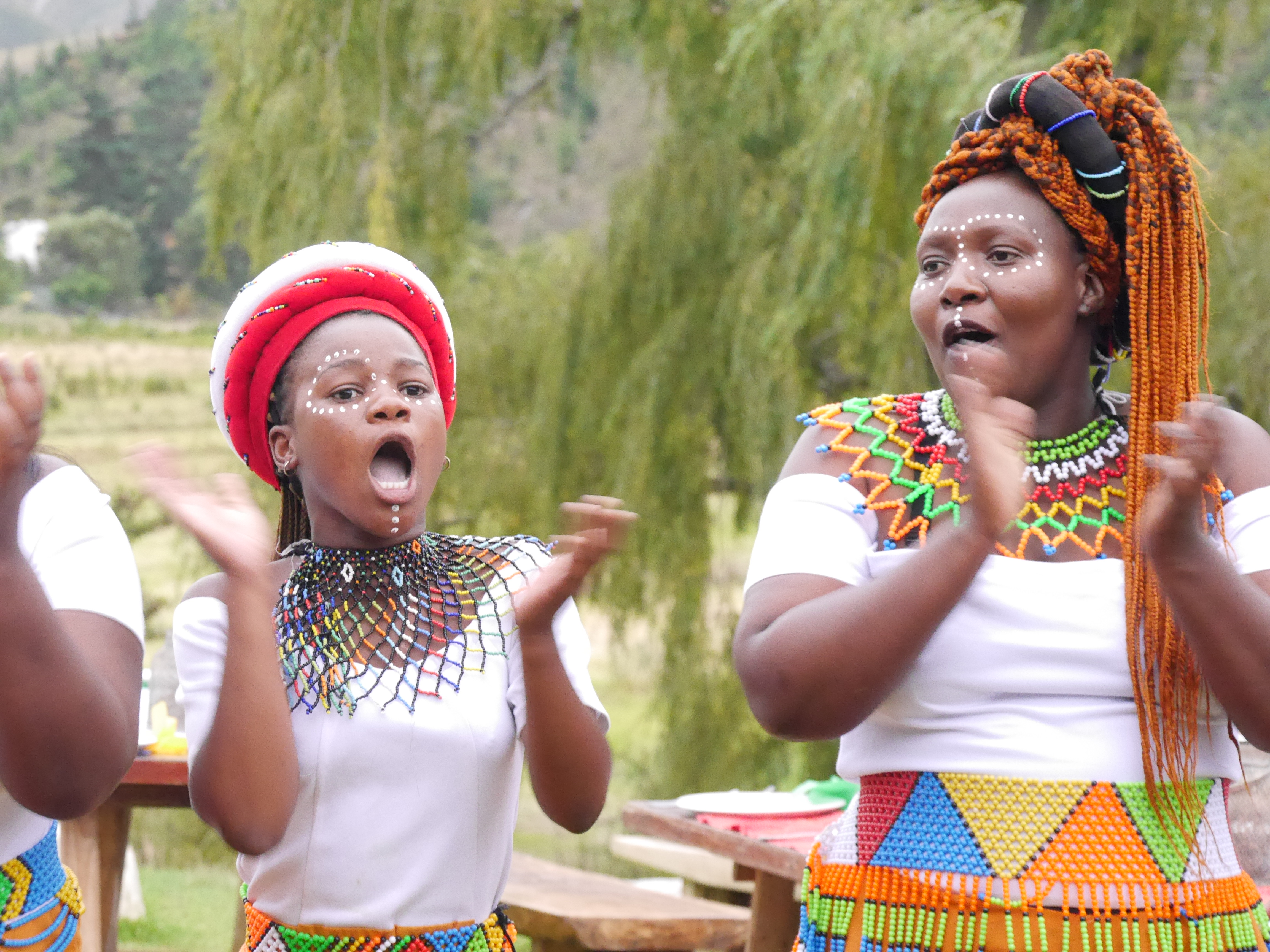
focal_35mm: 110
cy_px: 476
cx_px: 635
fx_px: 4036
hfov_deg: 17.9
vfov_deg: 13.5
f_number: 5.1
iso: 3200
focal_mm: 55
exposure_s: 1/125
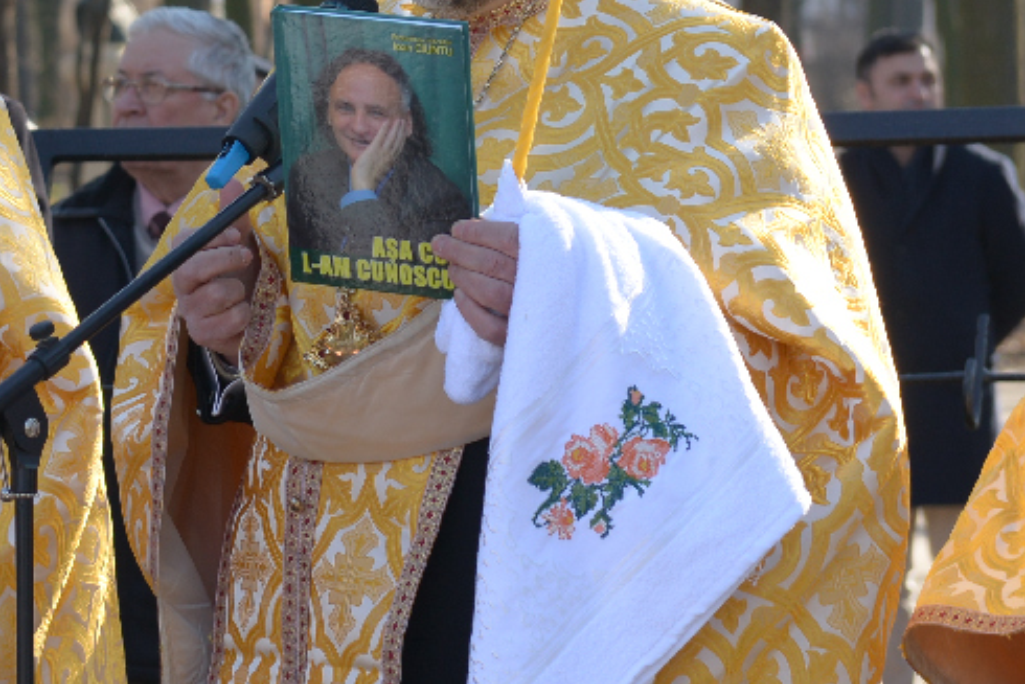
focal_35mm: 231
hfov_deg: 8.8
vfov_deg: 5.9
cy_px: -38
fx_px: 6579
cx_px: -159
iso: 250
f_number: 4.5
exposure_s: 1/320
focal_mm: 70
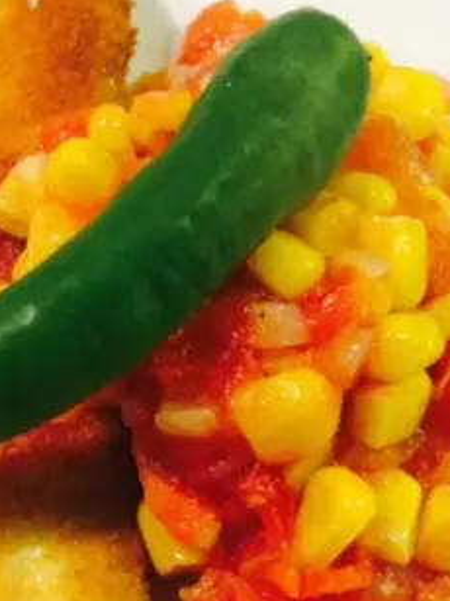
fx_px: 1179
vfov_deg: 28.2
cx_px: 86
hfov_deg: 21.3
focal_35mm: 68
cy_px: 435
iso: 80
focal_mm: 4.15
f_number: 2.2
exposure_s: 1/33
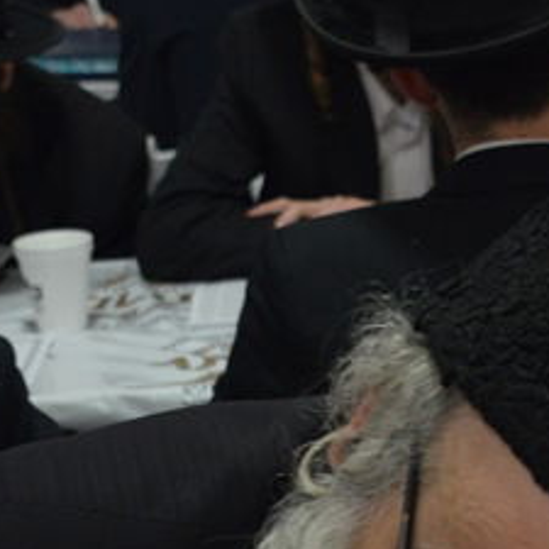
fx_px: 2638
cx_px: 429
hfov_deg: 11.8
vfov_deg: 11.5
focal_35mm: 147
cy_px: 731
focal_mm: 38
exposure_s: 1/100
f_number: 5.6
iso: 2000
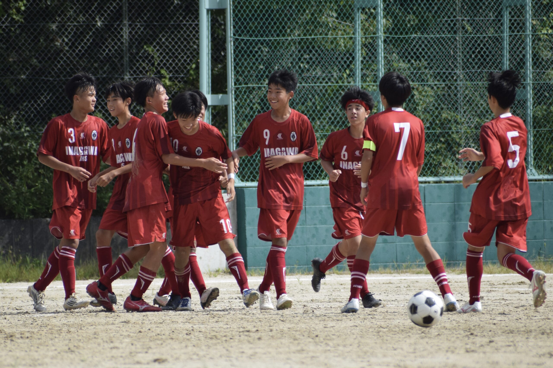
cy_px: 184
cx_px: 276
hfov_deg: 4.6
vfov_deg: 3.1
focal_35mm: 450
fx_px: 6911
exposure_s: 1/1600
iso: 400
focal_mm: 300
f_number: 6.3
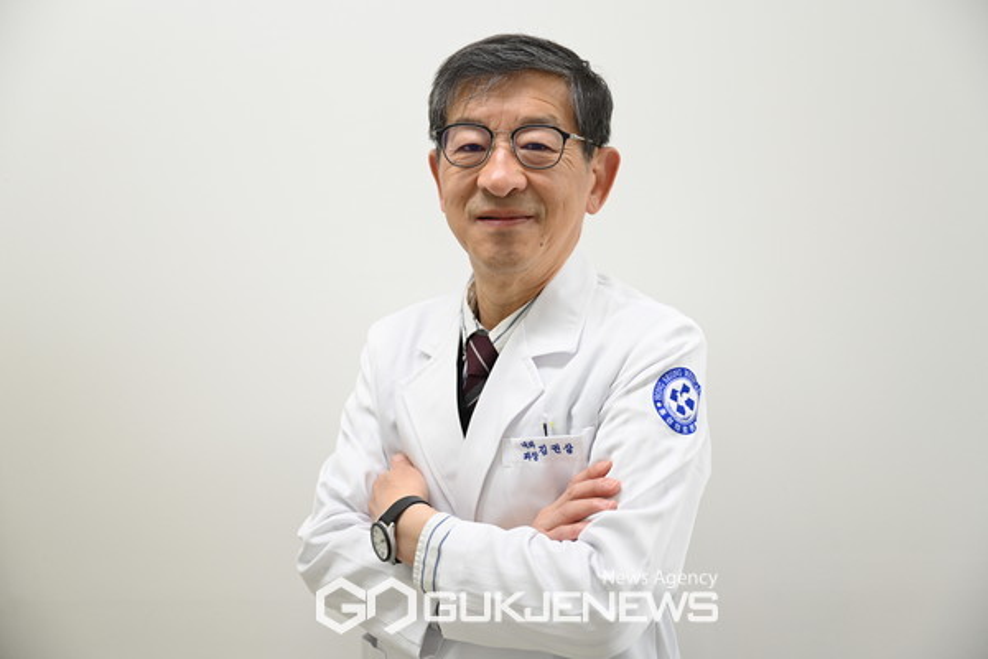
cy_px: 330
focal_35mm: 45
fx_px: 1235
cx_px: 494
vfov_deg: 29.9
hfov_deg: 43.6
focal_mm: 45
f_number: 2.8
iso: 450
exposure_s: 1/125
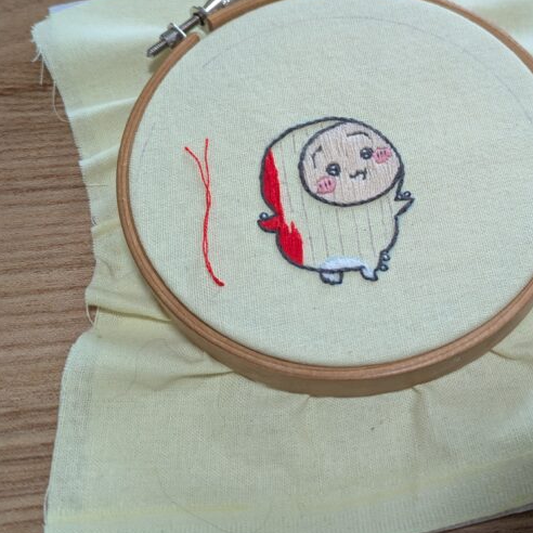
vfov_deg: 36.5
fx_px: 801
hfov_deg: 36.5
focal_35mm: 46
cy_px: 183
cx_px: 342
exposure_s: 1/33.3
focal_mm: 5.43
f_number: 1.89
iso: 78
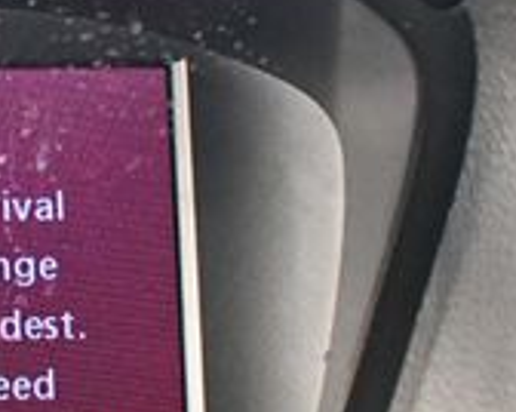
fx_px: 1968
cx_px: -455
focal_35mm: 129
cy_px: 271
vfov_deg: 11.9
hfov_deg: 13.2
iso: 6400
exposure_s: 1/60
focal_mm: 18
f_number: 3.5
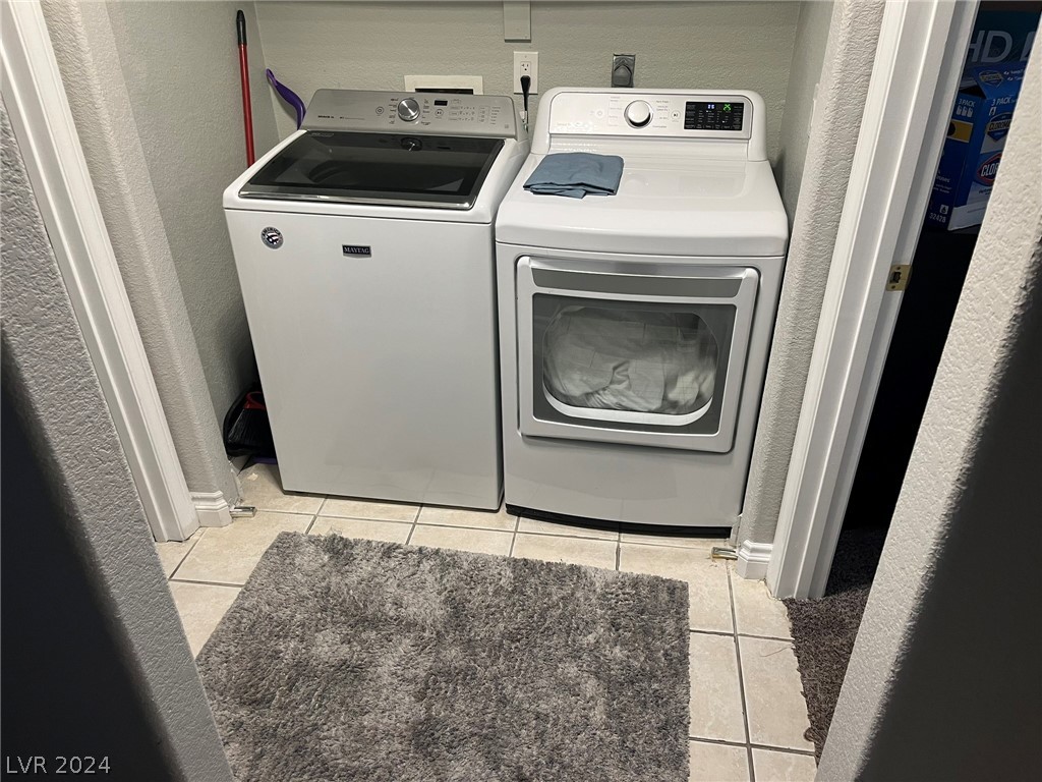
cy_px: 391
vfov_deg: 53.1
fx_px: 783
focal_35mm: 26
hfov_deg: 67.3
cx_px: 521
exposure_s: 1/60
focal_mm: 5.1
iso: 125
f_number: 1.6
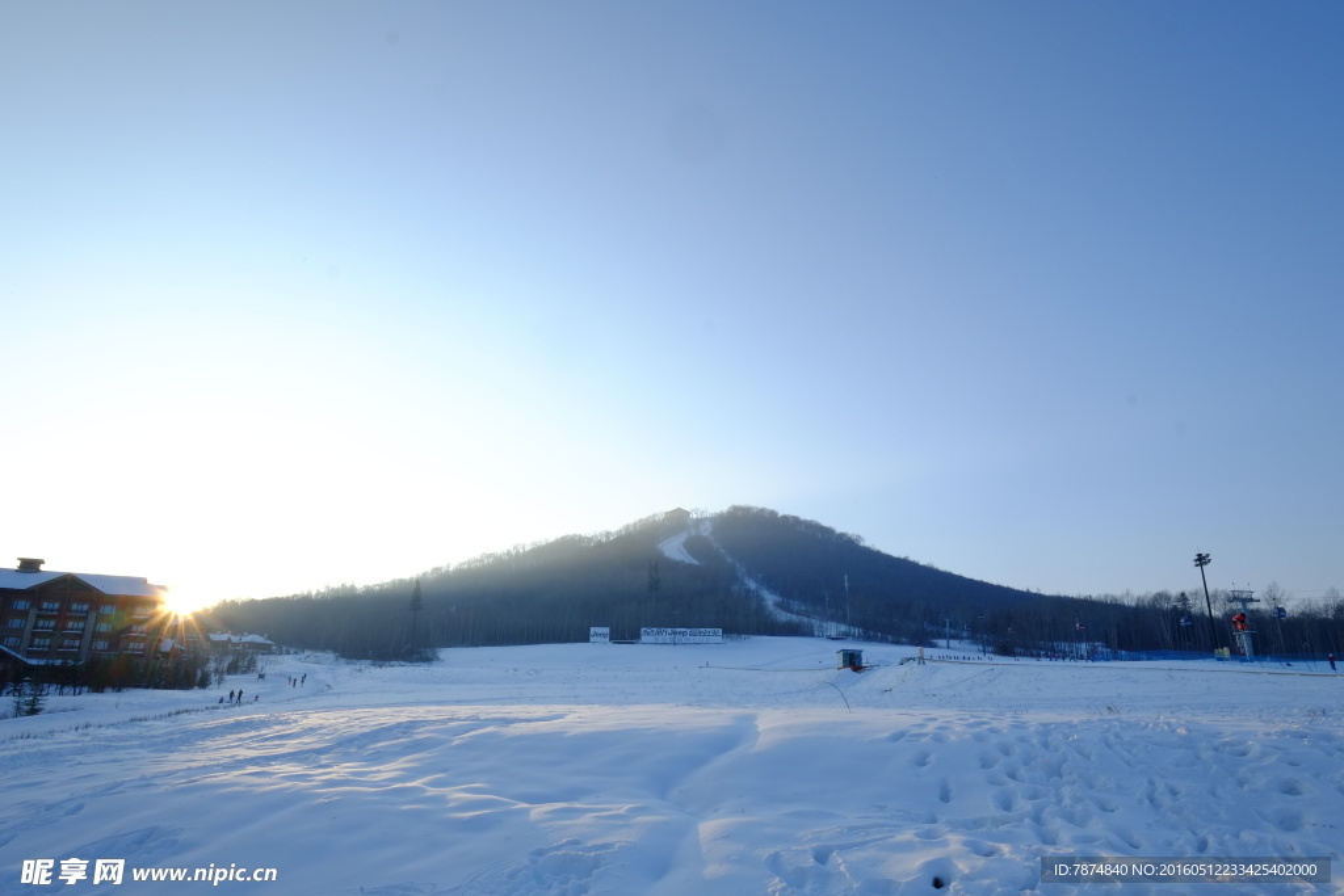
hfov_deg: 81.2
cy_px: 448
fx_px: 784
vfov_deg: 59.5
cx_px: 672
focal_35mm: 21
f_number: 16
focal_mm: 14
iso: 400
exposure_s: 1/100
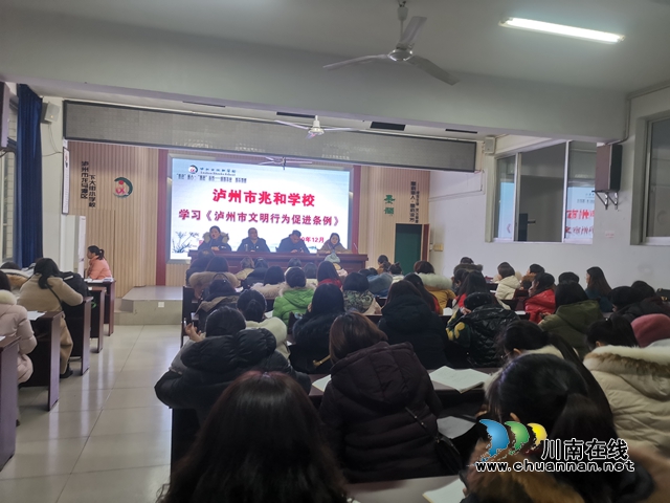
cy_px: 252
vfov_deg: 51.4
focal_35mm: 27
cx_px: 335
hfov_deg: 65.3
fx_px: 523
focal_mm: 5.58
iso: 160
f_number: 1.8
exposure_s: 1/100
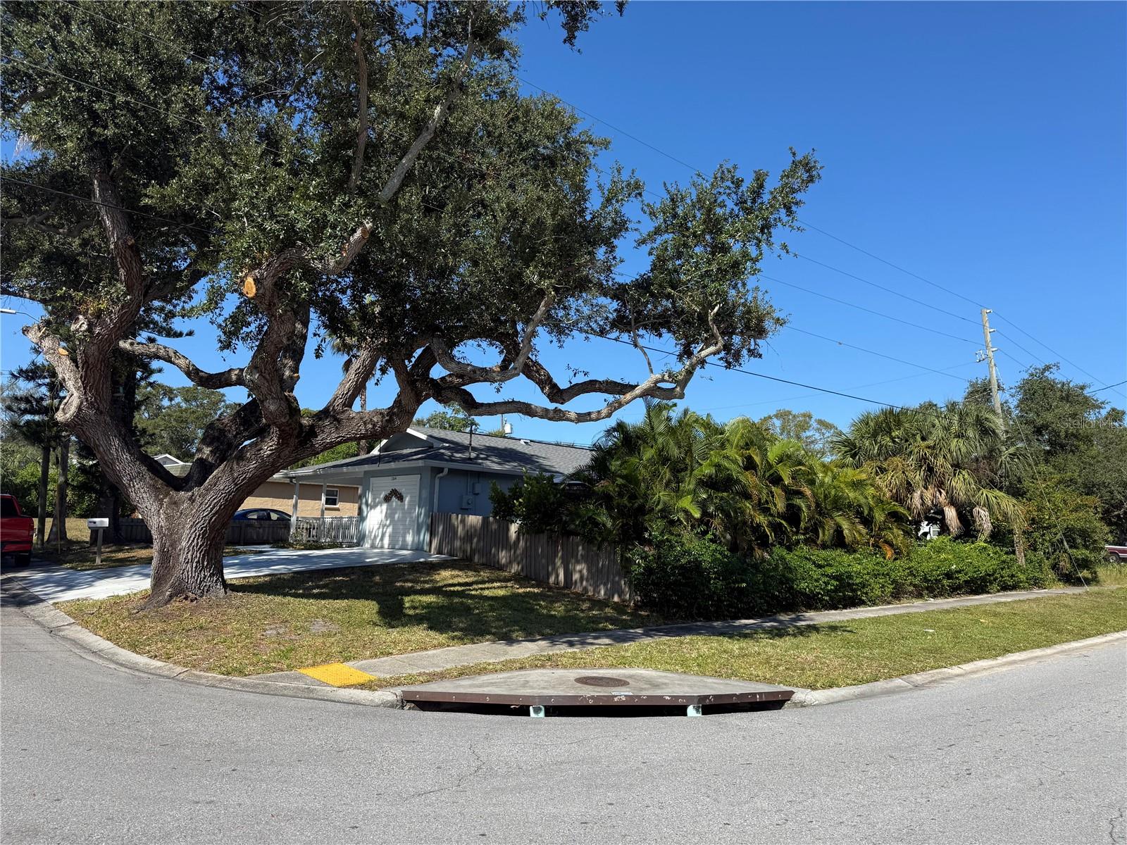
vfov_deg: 56.8
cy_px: 422
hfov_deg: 71.6
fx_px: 781
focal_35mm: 24
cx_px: 564
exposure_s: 1/3584
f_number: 1.78
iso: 80
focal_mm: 6.76
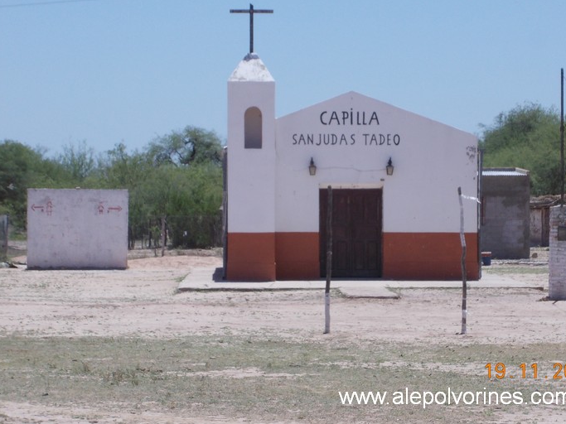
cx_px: 312
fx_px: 2567
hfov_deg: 12.6
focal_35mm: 157
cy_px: 190
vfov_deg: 9.4
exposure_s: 1/320
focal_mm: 20
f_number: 6.8
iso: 80
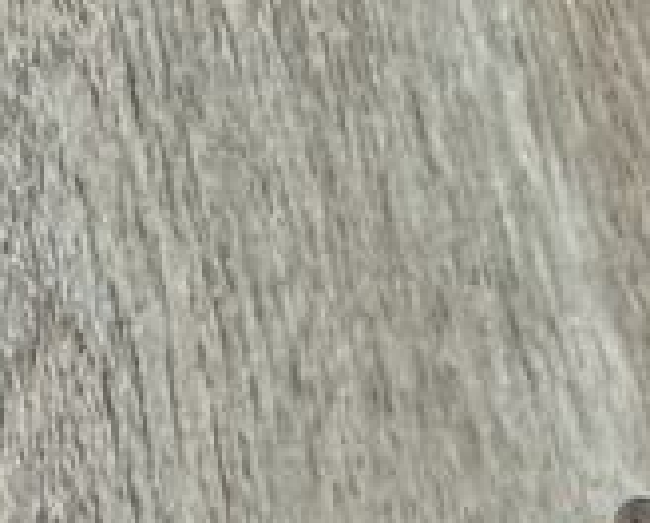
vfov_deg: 11.7
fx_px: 2198
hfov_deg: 16.8
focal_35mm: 114
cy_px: 1157
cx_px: 365
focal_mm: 2.22
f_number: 2.2
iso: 500
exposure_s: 1/60
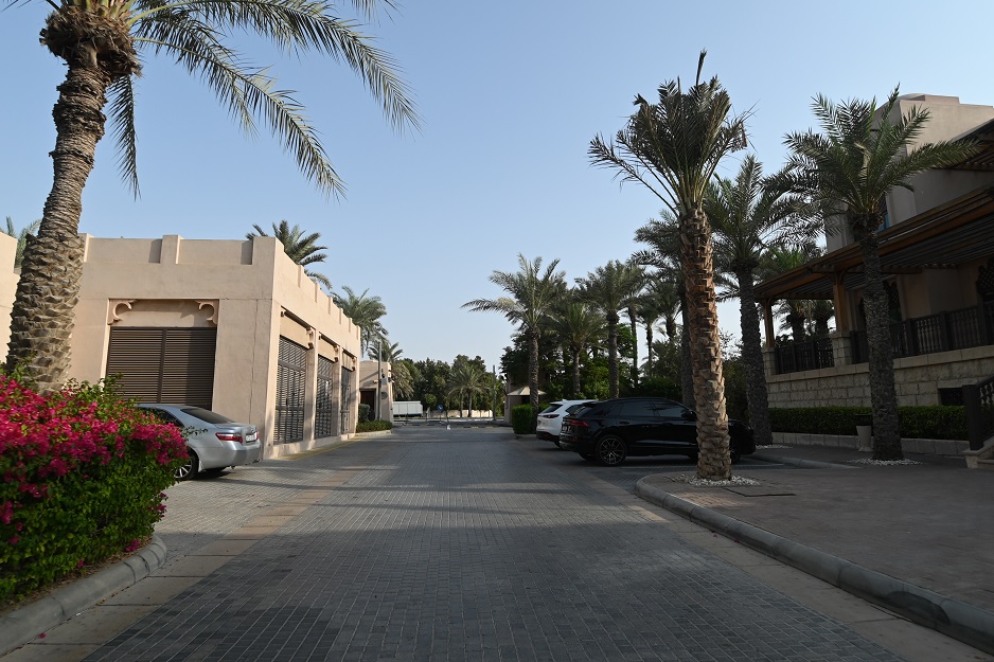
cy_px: 319
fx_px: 966
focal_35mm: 35
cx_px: 486
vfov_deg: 37.8
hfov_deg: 54.4
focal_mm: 22
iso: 100
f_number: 7.1
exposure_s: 1/400
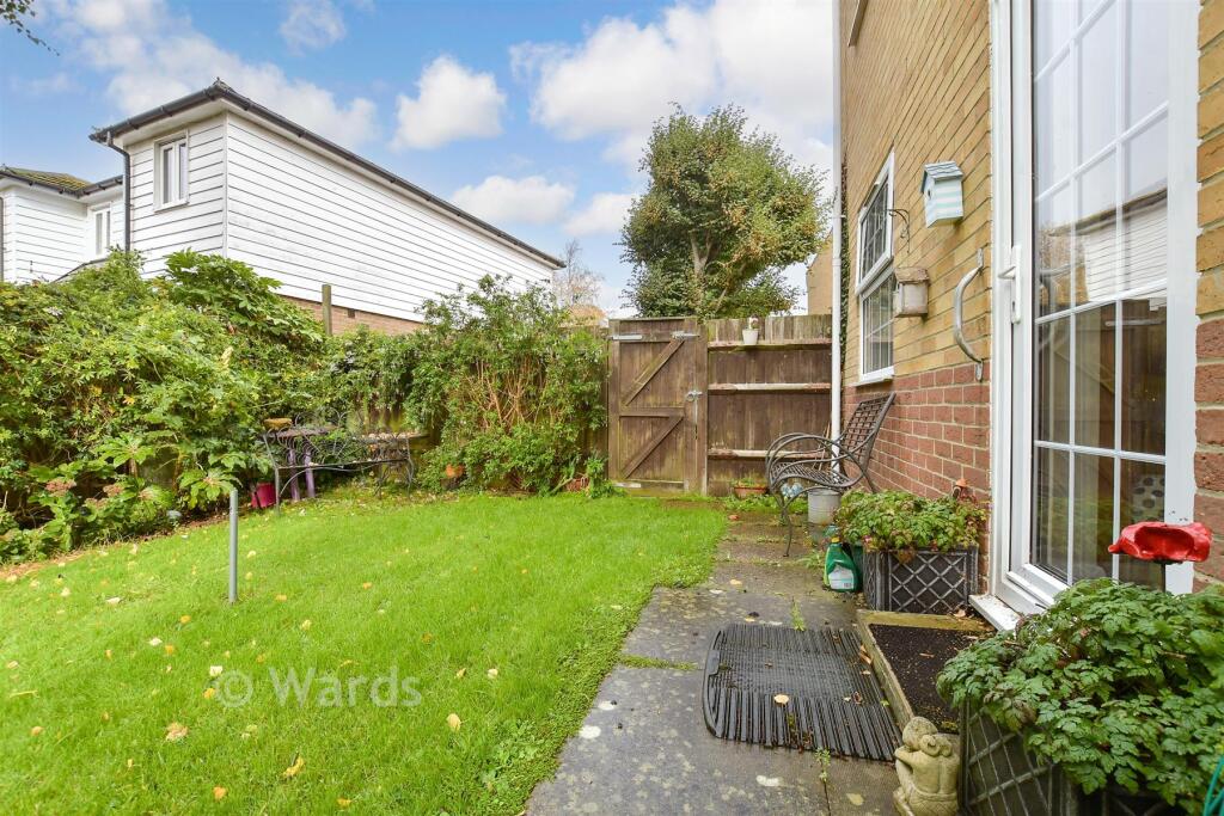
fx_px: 510
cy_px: 408
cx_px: 612
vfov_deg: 77.3
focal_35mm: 15
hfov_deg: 100.4
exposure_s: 1/125
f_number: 8
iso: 250
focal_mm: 10
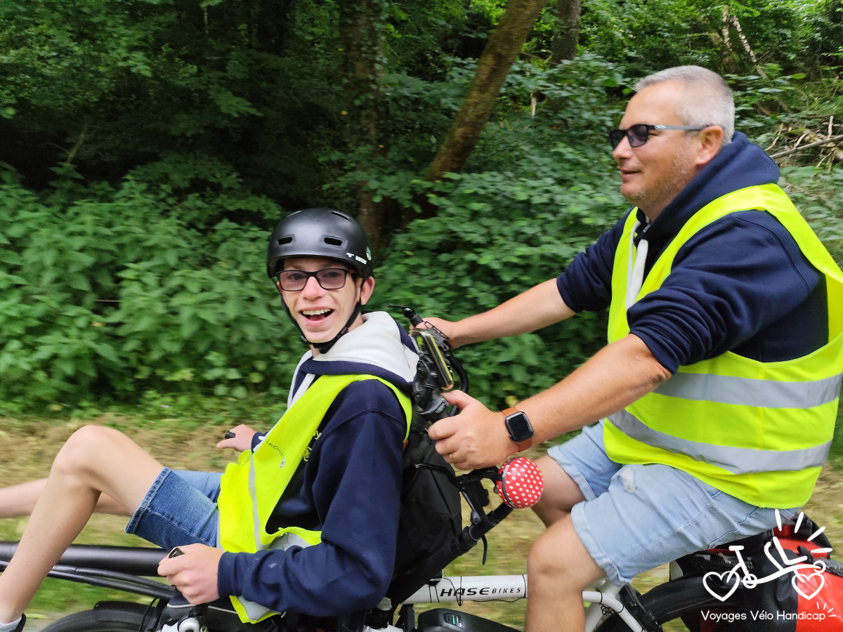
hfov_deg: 73.9
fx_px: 560
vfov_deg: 58.9
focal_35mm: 23
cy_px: 316
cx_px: 422
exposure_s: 1/100
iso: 80
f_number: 1.65
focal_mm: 6.19
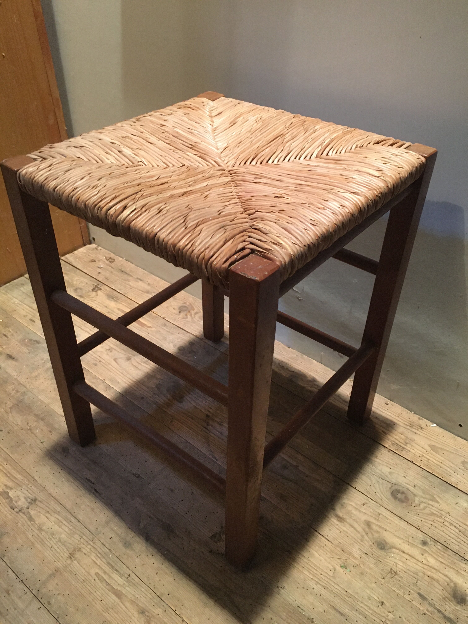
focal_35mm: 29
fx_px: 523
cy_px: 312
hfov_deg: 48.2
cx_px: 234
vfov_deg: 61.7
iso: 200
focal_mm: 4.15
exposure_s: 1/25
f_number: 2.2
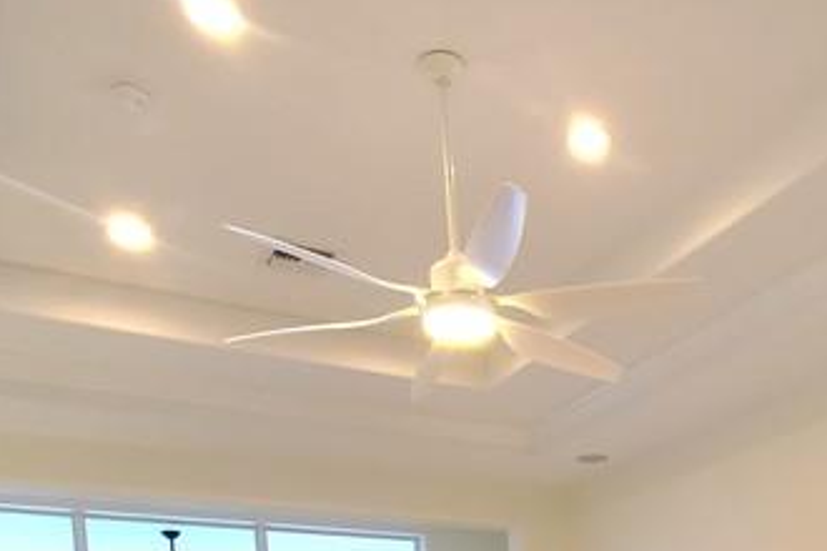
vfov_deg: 25.7
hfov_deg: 43.2
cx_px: 712
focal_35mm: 42
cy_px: 776
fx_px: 965
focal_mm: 1.8
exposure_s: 1/60.2
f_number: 2.2
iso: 320
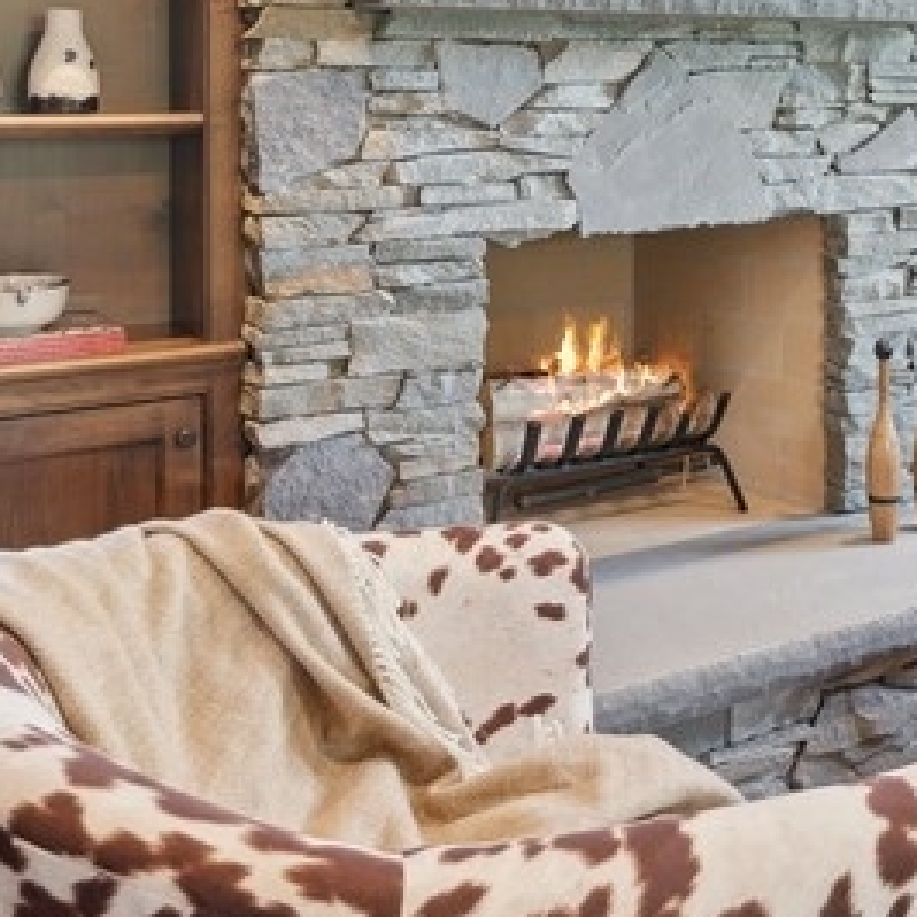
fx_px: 1379
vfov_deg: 34.8
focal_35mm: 46
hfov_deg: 34.7
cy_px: 100
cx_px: 831
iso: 320
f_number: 8
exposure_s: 1/13
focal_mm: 16
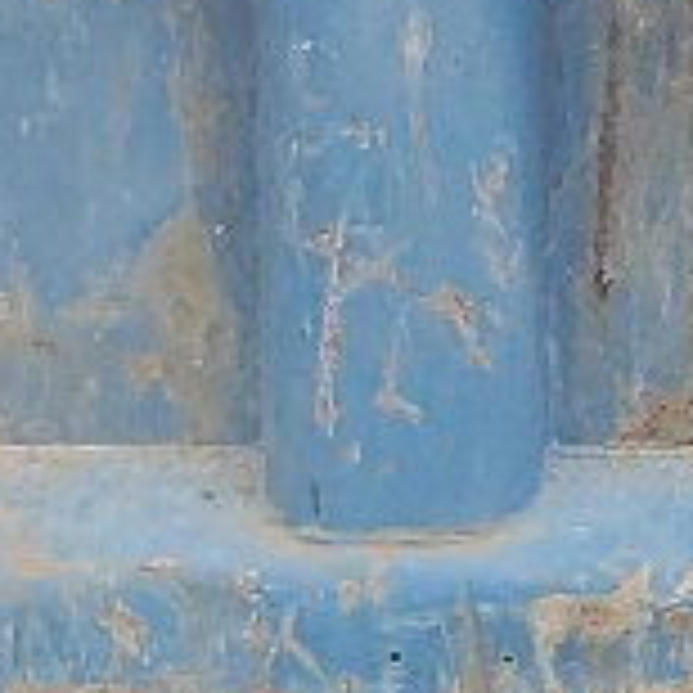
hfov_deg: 7.2
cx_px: 1030
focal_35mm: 238
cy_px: 544
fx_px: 5391
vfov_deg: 7.3
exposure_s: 1/1429
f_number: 1.5
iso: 50
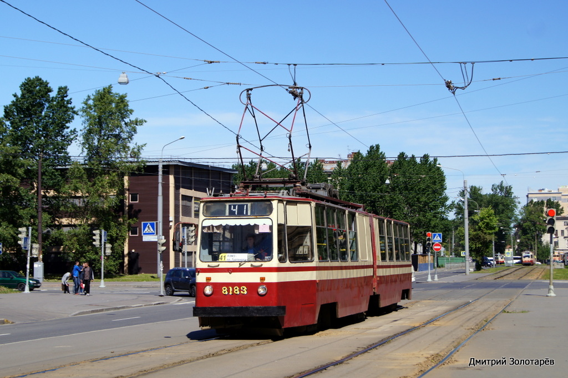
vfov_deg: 16.5
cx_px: 284
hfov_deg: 24.6
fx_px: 1301
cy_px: 189
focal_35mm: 82
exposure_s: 1/125
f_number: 8
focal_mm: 55
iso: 100
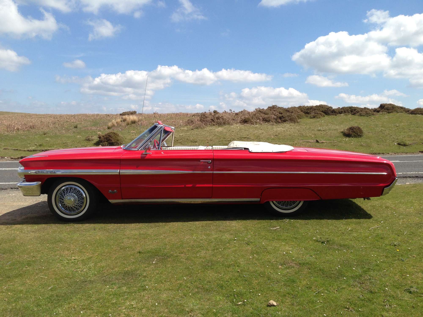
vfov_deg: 42.9
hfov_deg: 55.4
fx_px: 403
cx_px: 212
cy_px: 158
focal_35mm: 33
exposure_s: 1/1323
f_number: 2.4
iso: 50
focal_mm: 4.13
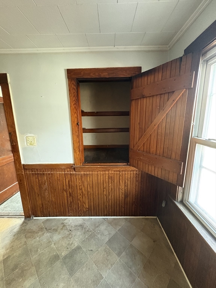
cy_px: 144
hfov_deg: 85.7
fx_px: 116
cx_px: 108
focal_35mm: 14
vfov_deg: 102.1
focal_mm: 2.22
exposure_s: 1/40
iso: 1000
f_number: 2.2
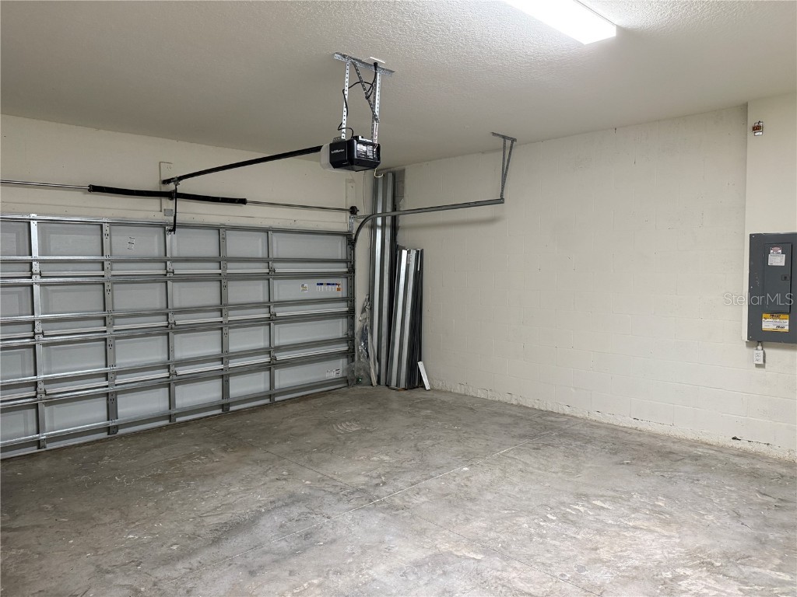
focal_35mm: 24
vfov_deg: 56.8
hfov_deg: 71.6
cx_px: 398
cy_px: 298
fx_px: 553
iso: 320
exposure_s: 1/60
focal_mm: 6.76
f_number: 1.78
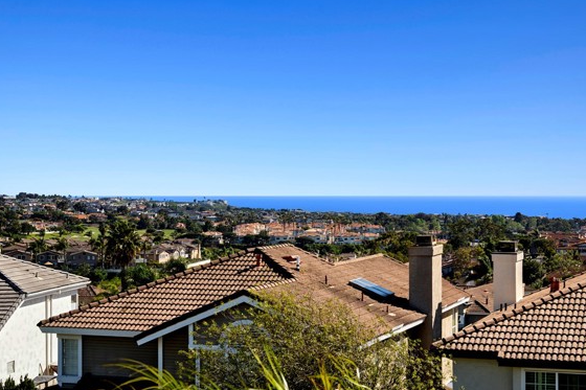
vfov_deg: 17.1
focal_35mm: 80
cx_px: 274
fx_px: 1302
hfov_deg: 25.4
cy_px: 197
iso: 100
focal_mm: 70
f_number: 10
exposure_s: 1/80
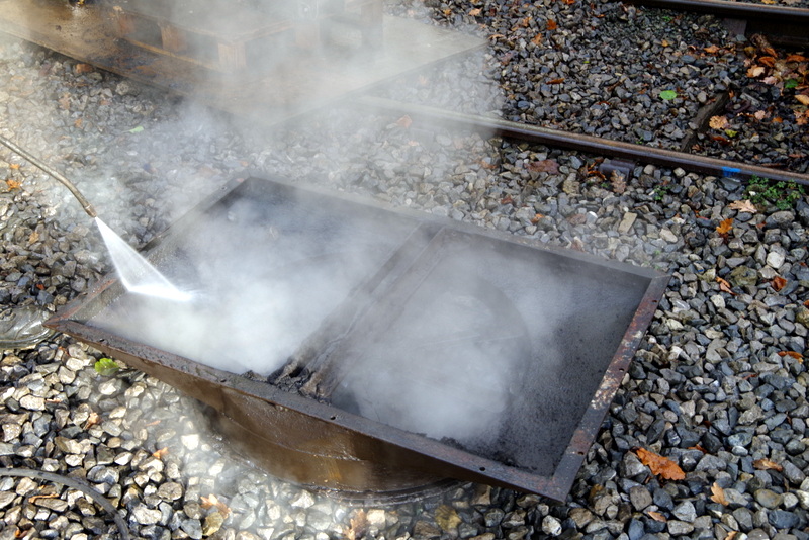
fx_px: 944
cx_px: 404
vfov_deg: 31.9
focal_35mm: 42
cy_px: 270
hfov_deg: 46.4
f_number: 8
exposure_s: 1/80
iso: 320
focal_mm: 28
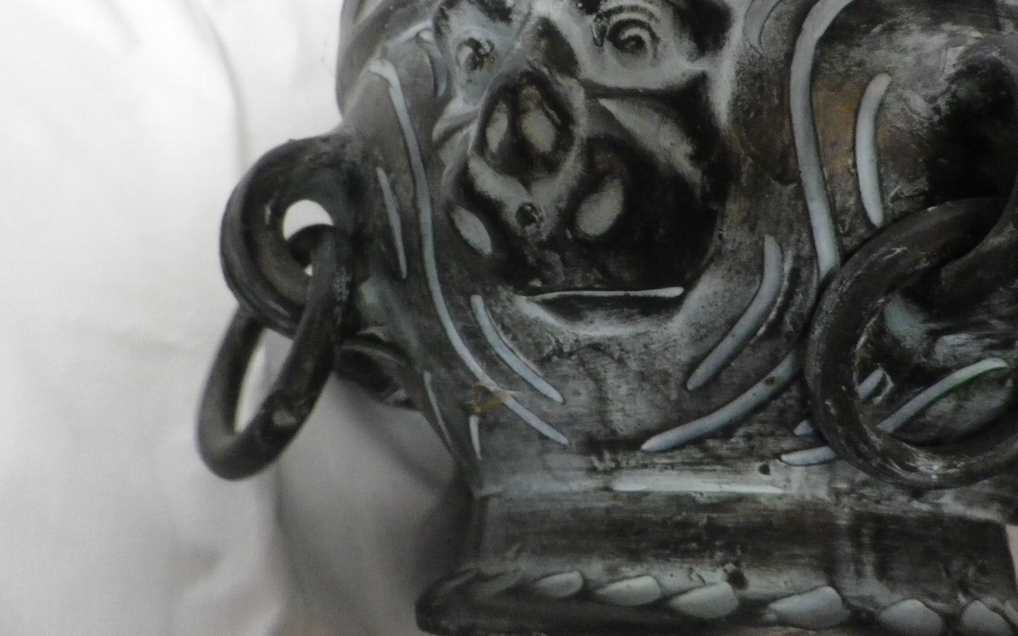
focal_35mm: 36
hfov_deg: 53.6
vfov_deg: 35.2
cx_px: 611
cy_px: 244
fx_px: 999
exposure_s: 1/15
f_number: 3.5
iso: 500
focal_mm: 4.5
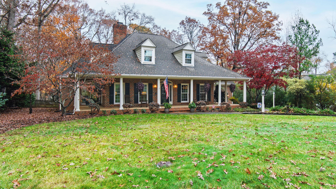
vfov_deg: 49.4
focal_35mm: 23
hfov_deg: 78.7
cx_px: 171
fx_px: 205
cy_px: 85
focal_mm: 14
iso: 100
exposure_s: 1/20
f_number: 8
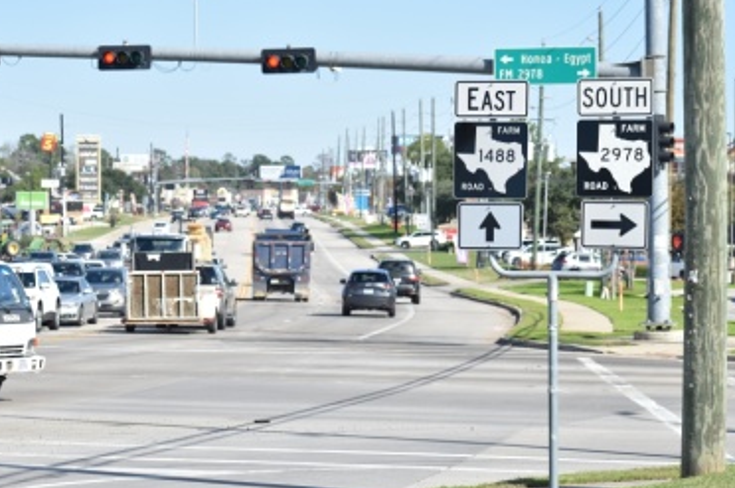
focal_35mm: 151
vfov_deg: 9.1
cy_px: 219
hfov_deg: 13.6
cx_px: 294
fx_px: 3079
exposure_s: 1/1000
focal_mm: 72
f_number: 4.8
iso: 200
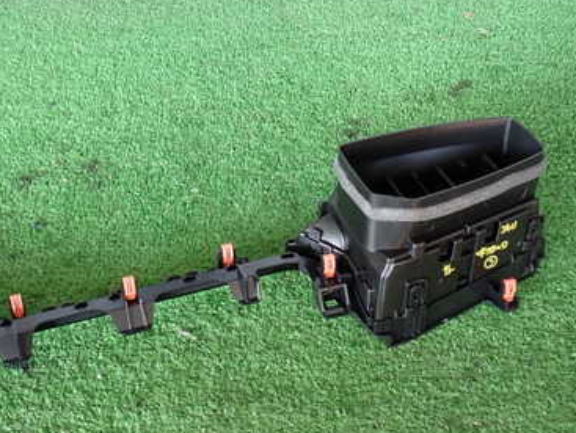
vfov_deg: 29.7
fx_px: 816
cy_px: 256
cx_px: 166
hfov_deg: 38.2
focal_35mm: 49
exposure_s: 1/40
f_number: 2.3
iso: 200
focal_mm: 5.4
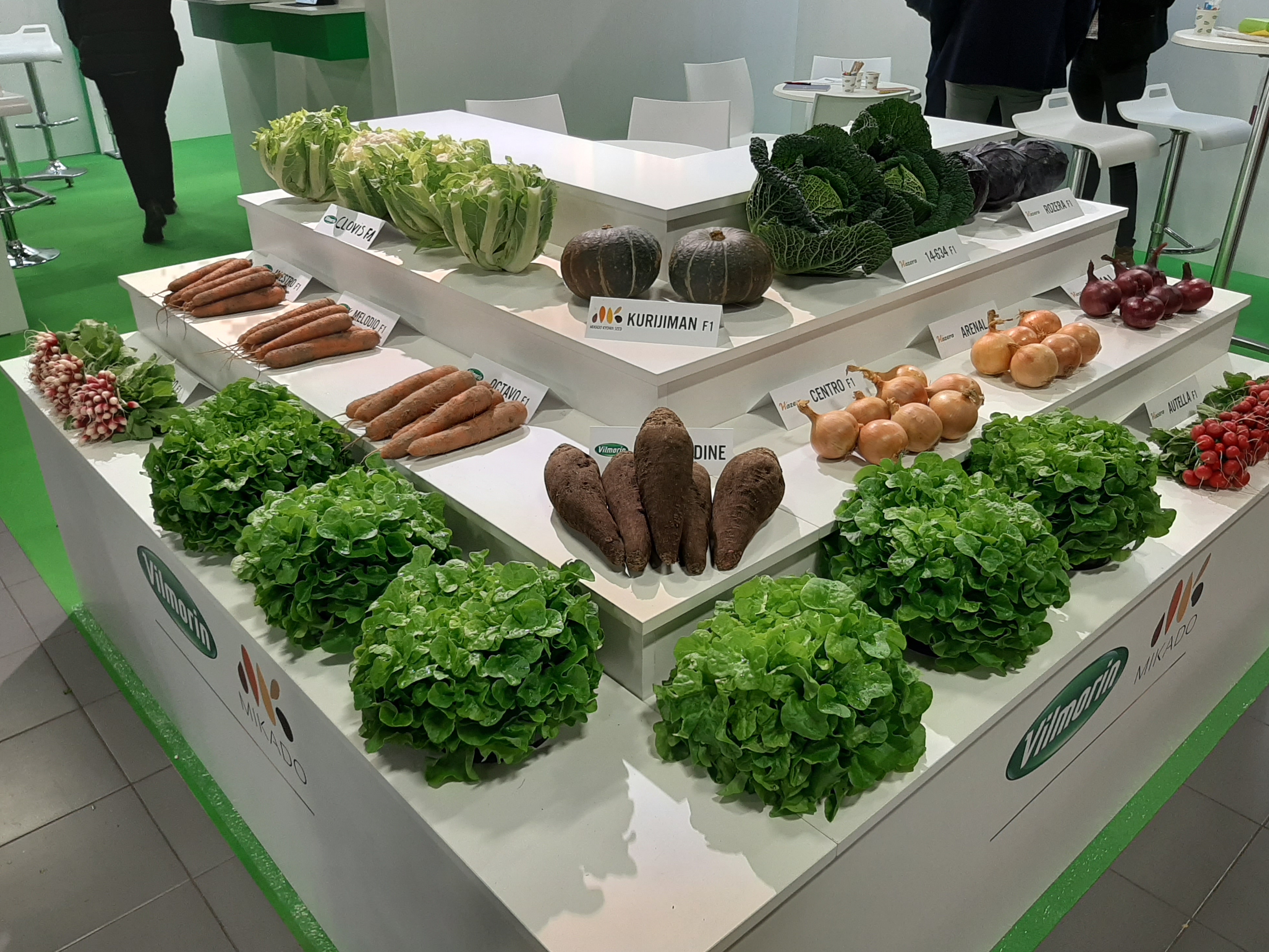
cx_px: 642
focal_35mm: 27
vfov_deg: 51.4
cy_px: 481
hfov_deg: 65.3
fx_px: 990
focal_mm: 3.93
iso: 80
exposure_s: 1/100
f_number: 1.7
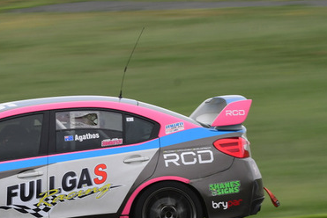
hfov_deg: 2.4
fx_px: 7645
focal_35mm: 841
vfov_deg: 1.6
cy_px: 96
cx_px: -6
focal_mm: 260
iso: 160
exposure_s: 1/160
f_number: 10
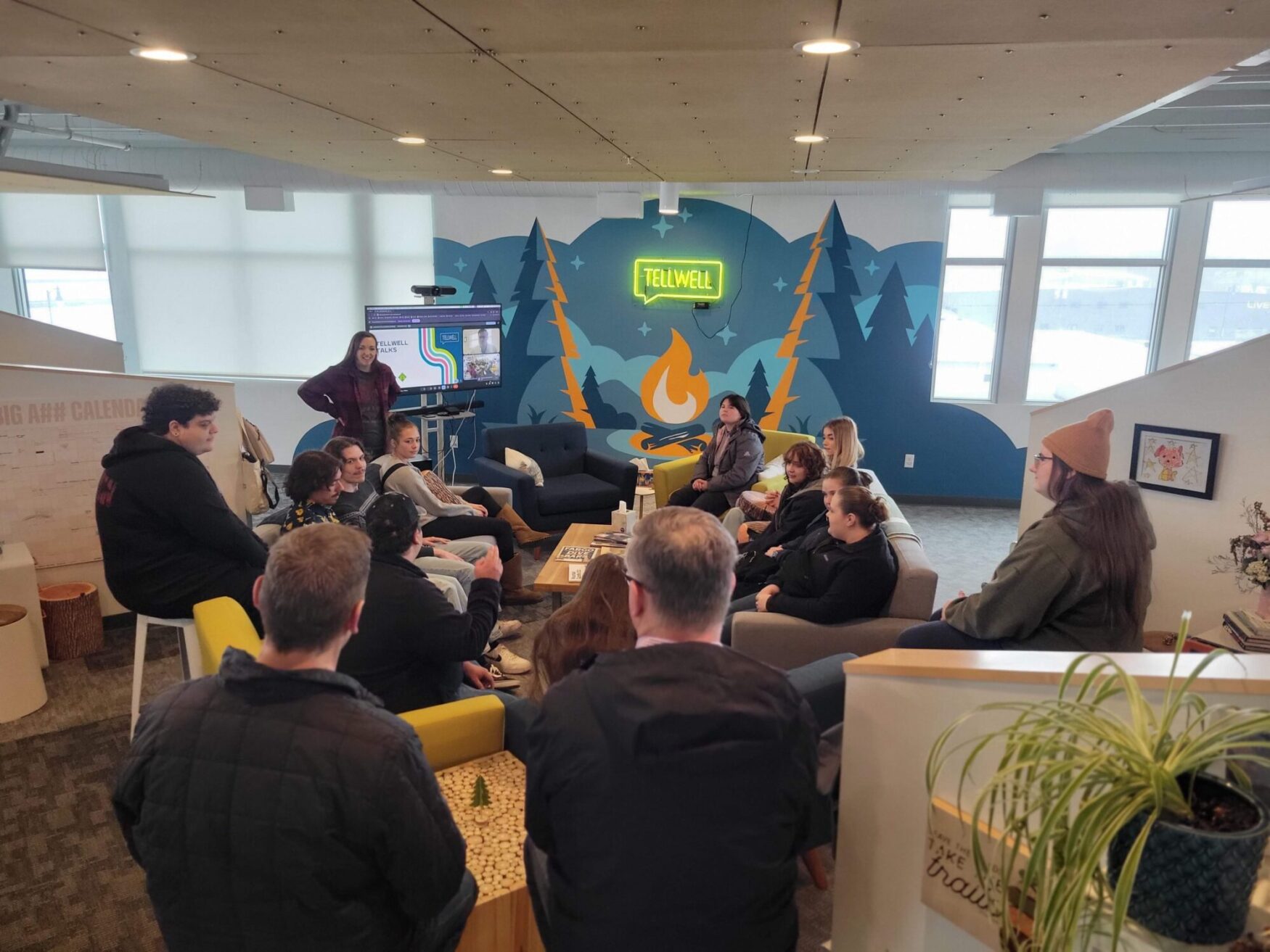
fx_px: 954
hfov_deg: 67.3
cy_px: 476
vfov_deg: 53.1
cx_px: 635
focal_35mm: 26
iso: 320
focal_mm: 5.4
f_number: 1.8
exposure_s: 1/120
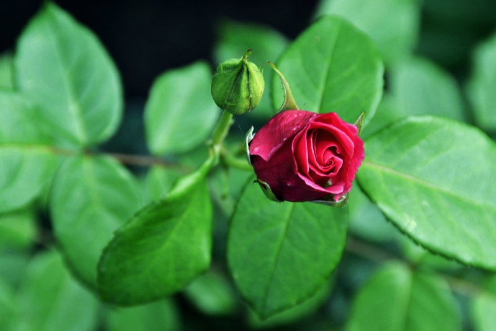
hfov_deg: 6.9
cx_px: 248
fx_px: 4132
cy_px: 166
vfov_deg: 4.6
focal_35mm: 300
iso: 200
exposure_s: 1/50
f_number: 9
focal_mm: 200
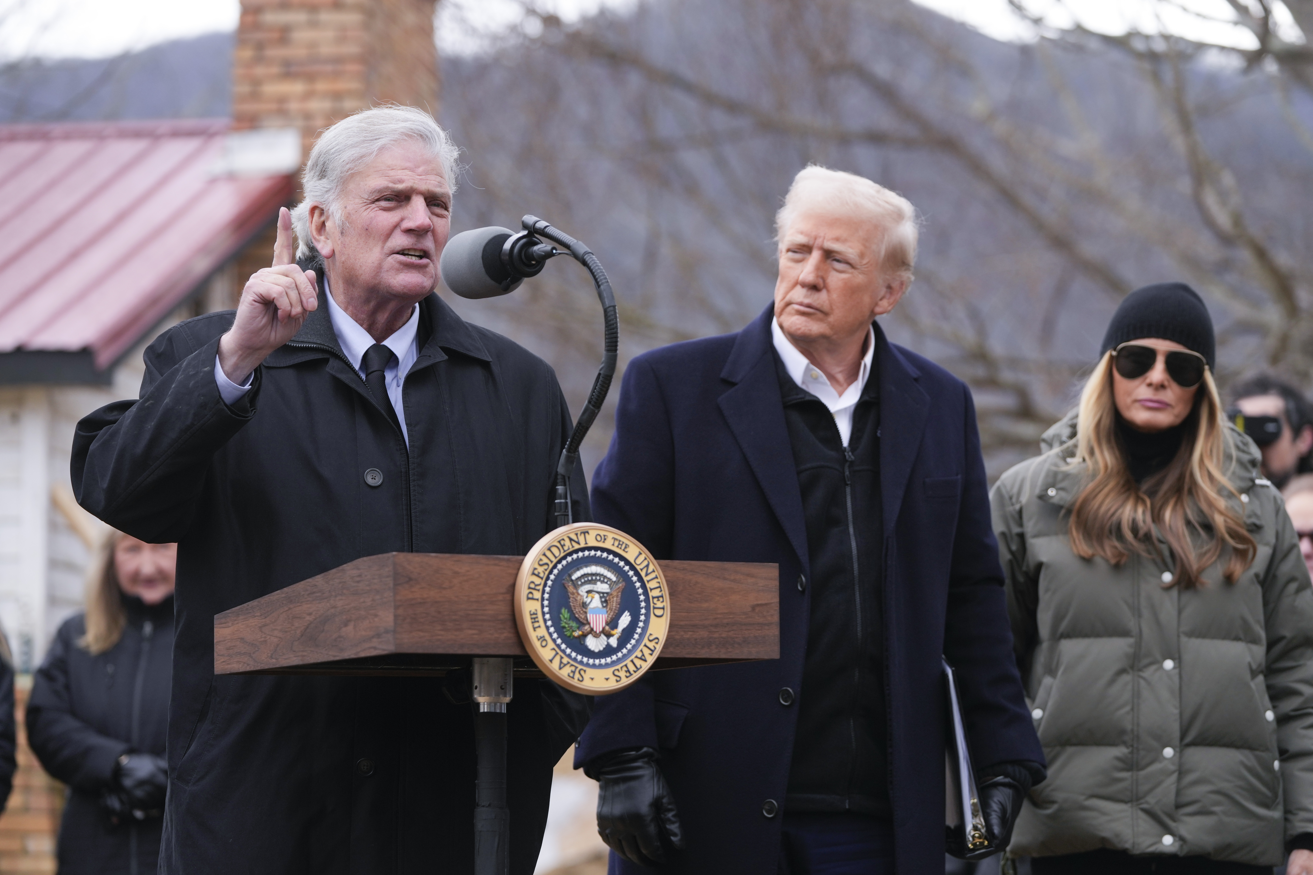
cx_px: 656
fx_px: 4303
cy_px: 438
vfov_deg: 11.6
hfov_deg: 17.3
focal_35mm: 118
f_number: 4
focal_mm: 118
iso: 400
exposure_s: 1/1000
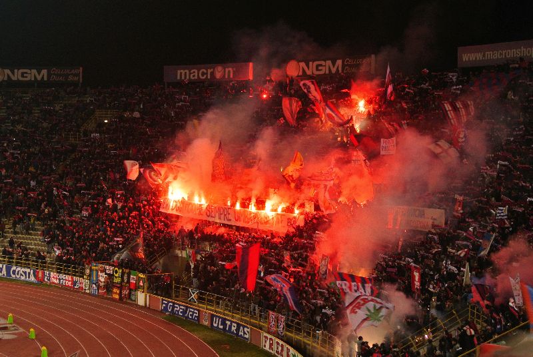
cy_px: 178
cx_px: 266
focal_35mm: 63
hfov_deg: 31.8
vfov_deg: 21.6
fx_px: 934
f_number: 5
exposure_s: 1/40
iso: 400
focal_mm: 23.6
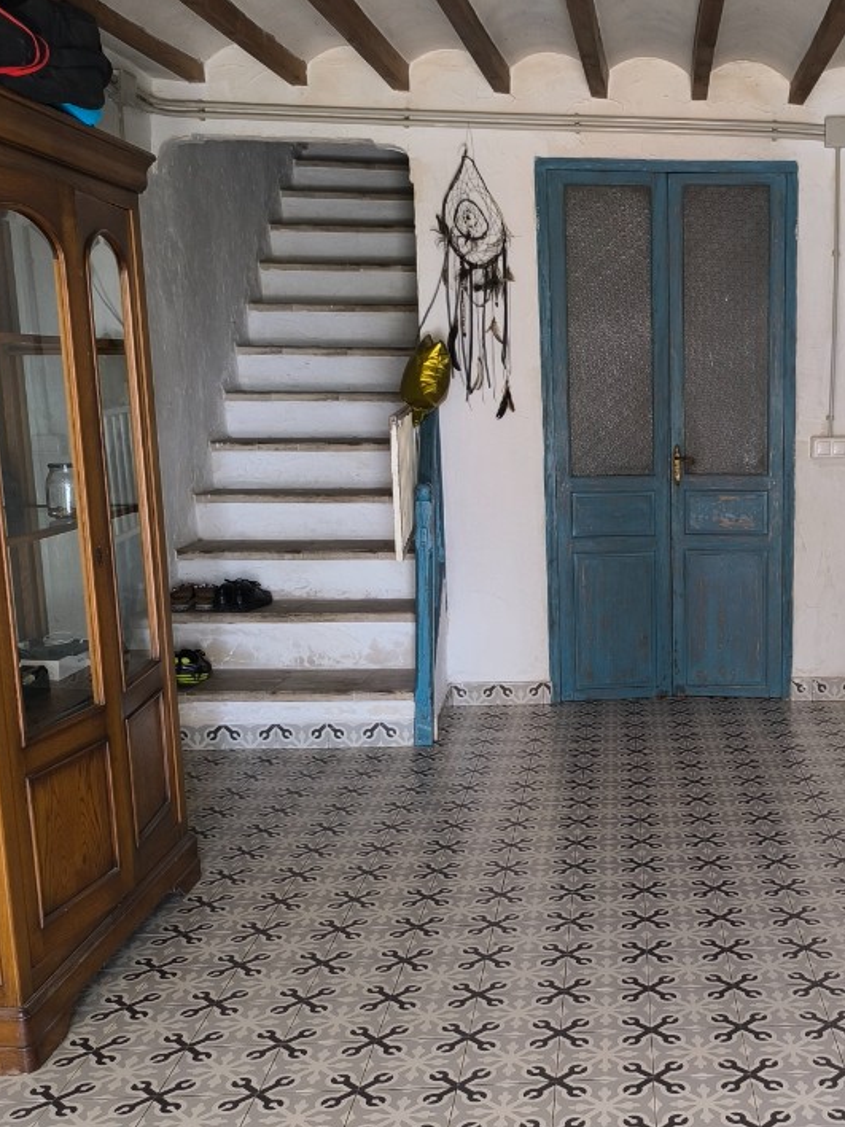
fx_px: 1269
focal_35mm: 39
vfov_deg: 47.7
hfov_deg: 35.4
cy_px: 637
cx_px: 697
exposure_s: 1/100
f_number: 1.65
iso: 320
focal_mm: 6.14
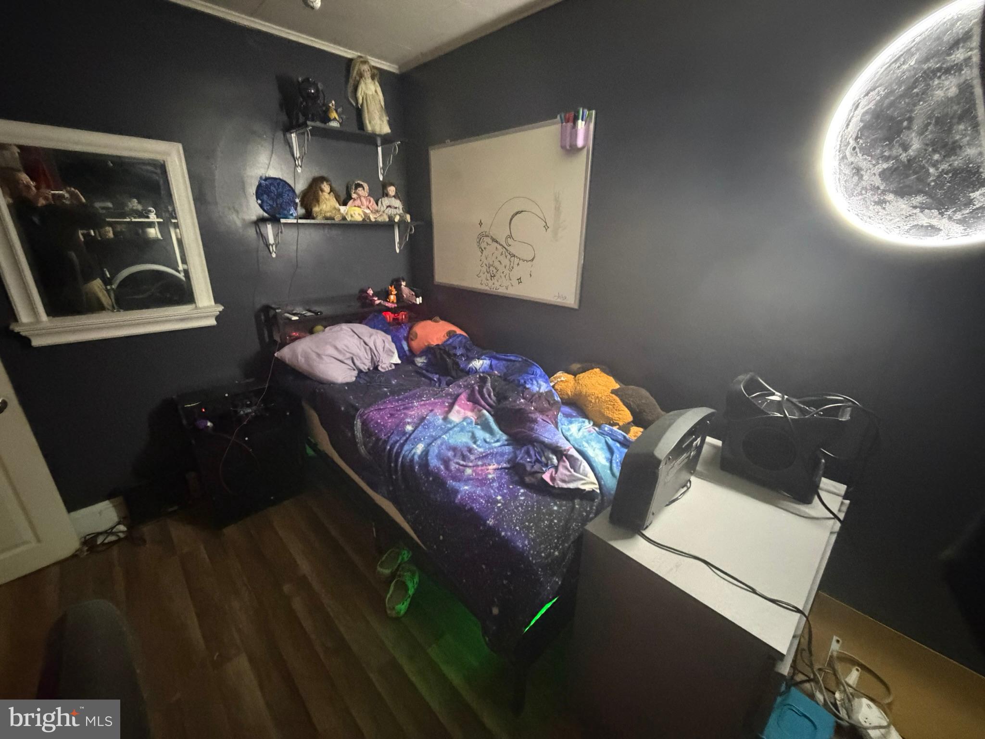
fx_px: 398
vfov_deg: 85.7
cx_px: 492
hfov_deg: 102.1
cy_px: 370
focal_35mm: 14
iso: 1250
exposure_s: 1/30
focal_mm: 2.22
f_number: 2.2
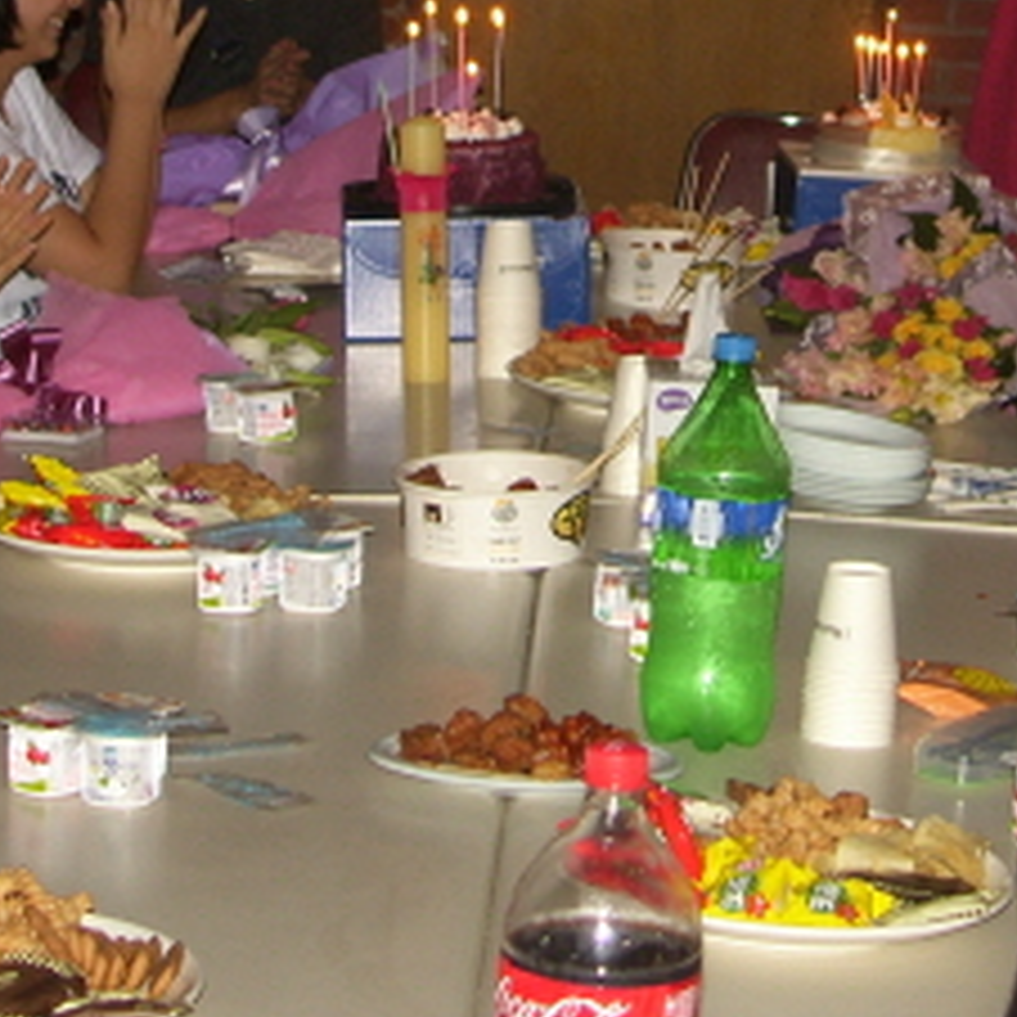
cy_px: 79
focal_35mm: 137
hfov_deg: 12.7
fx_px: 4554
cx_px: 693
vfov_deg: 12.6
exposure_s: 1/50
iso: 100
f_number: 2.5
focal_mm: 12.9
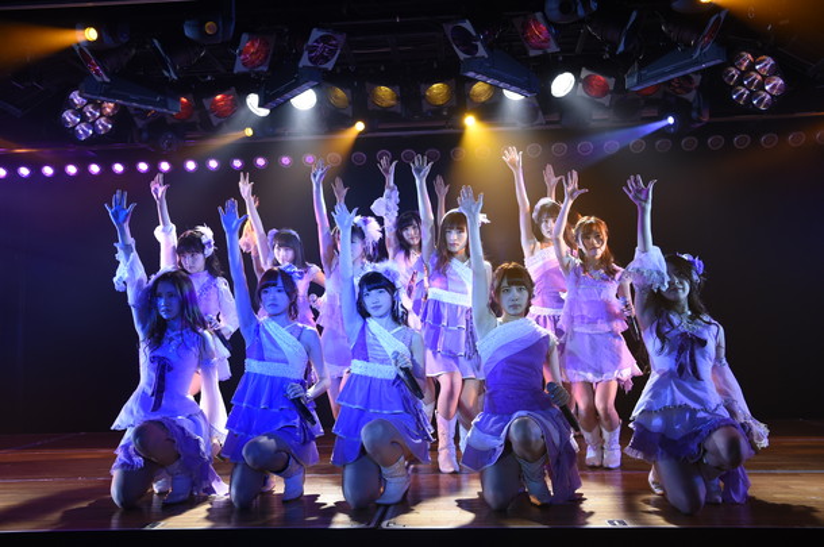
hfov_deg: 55.9
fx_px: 777
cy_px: 274
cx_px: 412
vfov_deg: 38.8
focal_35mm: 34
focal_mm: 34
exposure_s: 1/400
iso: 2500
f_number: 5
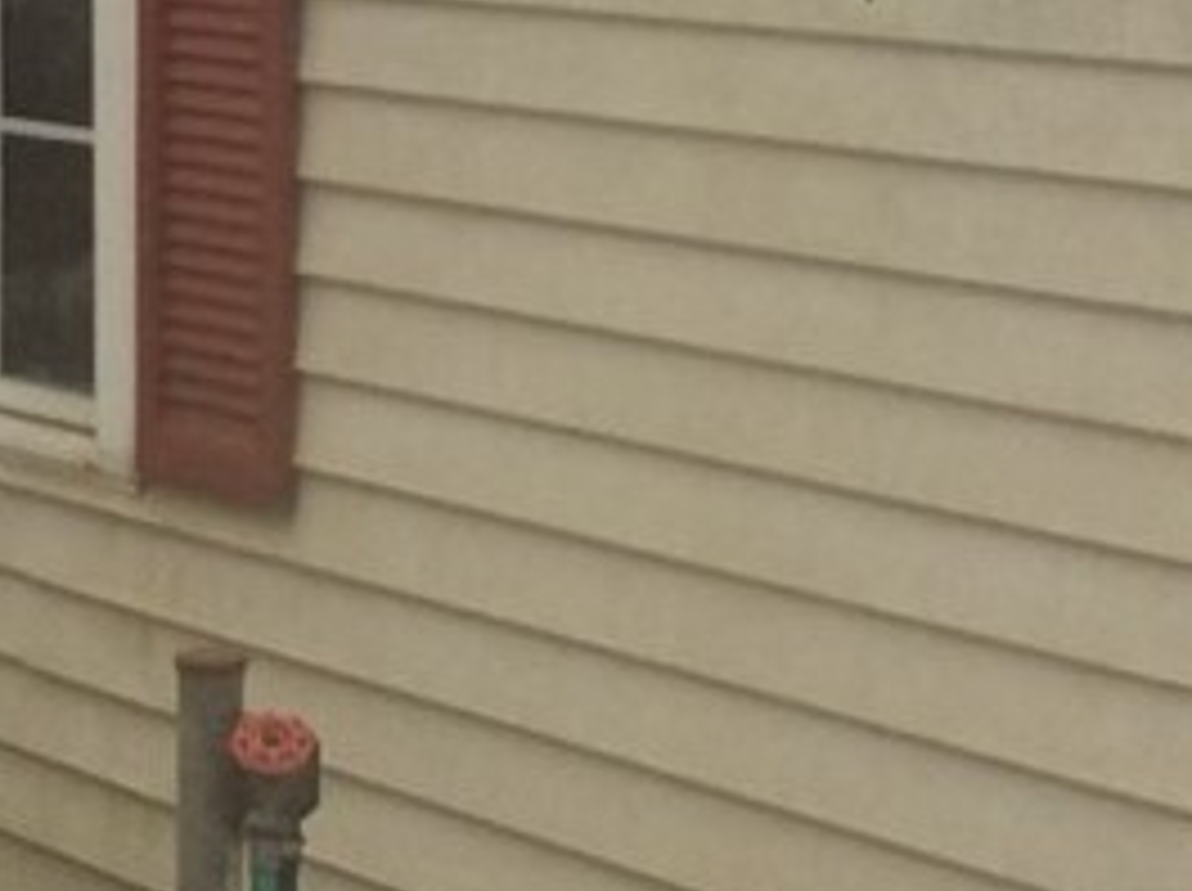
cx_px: -76
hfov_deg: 15.5
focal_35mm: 124
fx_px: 4264
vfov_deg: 11.7
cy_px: -90
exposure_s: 1/169
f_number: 2.4
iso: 32
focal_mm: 3.3
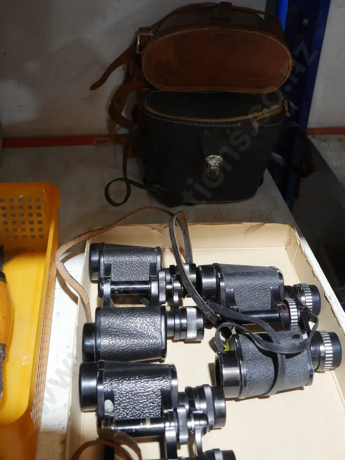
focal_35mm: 42
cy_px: 230
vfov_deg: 44.8
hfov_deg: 34.3
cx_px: 172
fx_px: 558
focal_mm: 21
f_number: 5.6
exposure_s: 1/60
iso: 2000
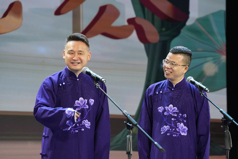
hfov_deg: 11.7
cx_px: 119
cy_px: 80
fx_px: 1163
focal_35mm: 176
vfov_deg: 7.8
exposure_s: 1/320
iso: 1250
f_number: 5
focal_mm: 176
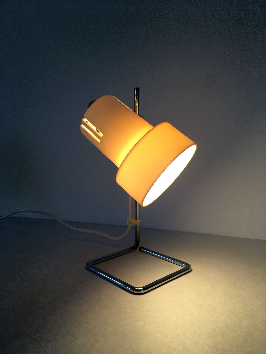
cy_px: 177
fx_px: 297
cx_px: 133
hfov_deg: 48.2
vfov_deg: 61.7
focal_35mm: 29
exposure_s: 1/127
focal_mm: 4.15
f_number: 2.2
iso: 25
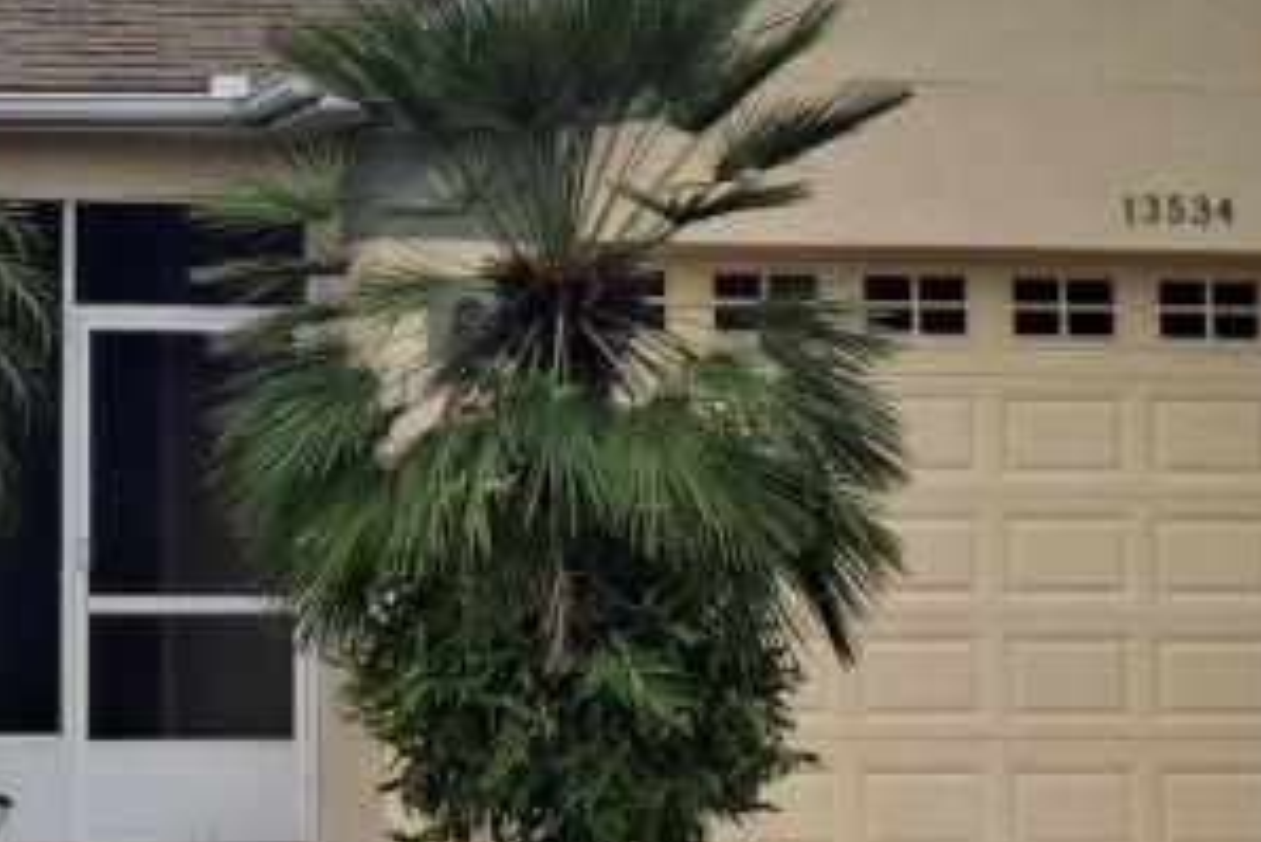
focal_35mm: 103
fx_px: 3609
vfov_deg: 13.3
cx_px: -51
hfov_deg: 19.2
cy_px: 212
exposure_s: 1/755
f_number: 2
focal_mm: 4.6
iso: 32
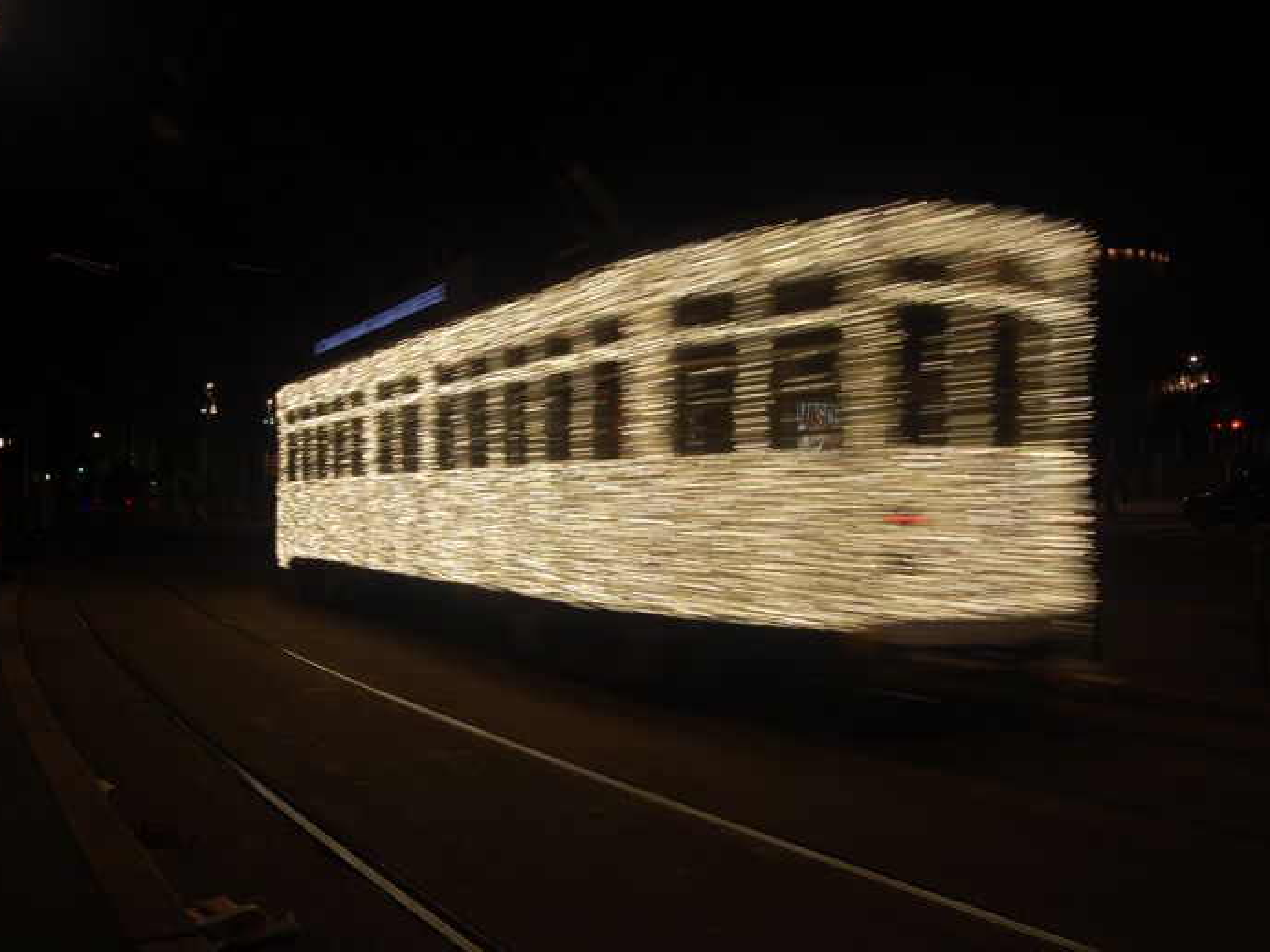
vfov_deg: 46.8
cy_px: 486
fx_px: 1101
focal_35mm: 30
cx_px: 589
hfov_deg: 59.9
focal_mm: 18
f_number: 11
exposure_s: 1/6
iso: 200
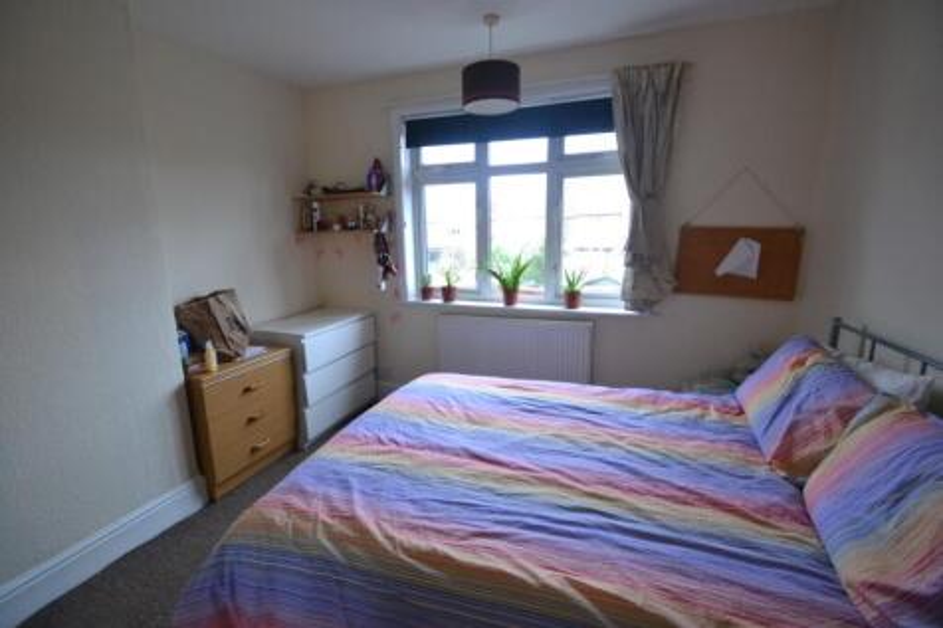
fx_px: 393
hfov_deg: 100.4
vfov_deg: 77.3
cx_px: 472
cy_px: 314
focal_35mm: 15
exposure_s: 1/60
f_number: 3.5
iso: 1000
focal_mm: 10
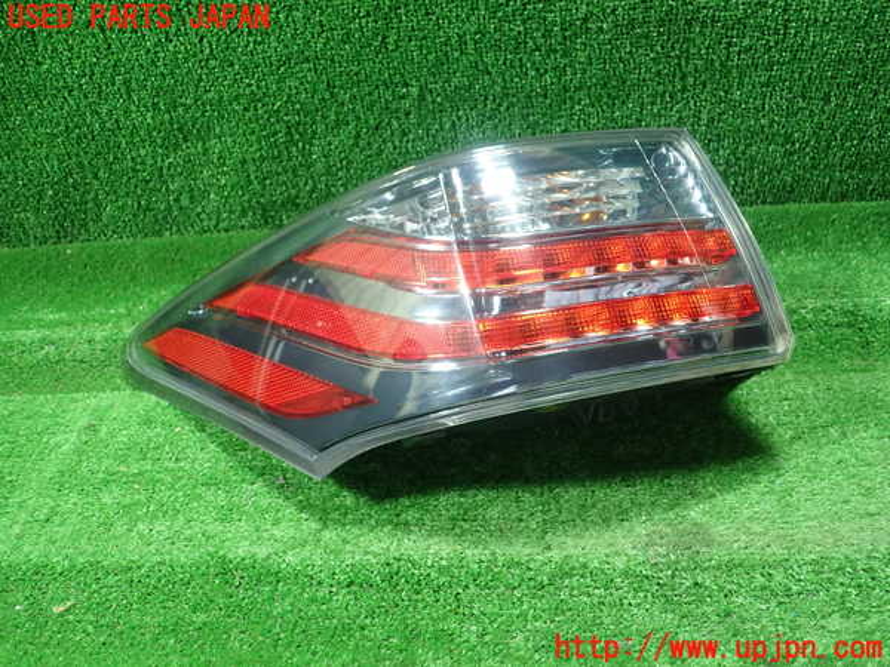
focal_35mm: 30
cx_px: 445
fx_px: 771
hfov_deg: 60.0
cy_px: 334
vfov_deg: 46.8
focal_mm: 5.5
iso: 800
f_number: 2.3
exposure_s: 1/125
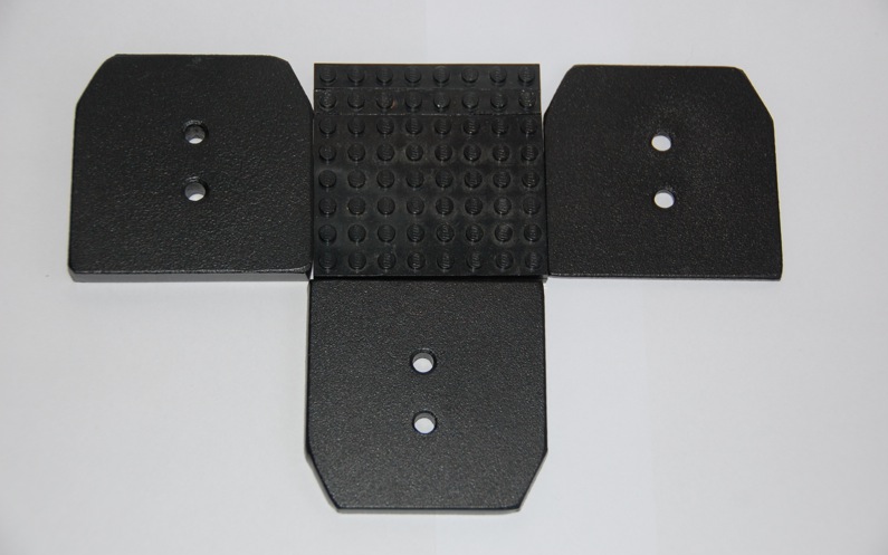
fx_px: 2045
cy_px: 269
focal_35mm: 85
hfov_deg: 24.5
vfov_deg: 15.5
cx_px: 446
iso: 400
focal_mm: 55
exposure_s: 1/60
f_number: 4.8
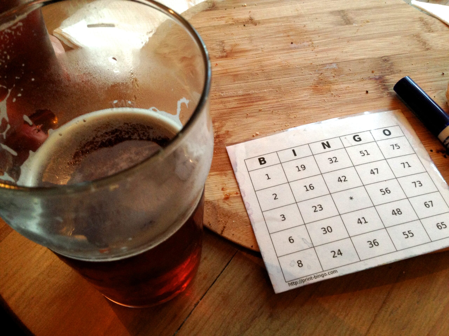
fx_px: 428
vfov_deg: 42.9
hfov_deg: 55.4
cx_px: 224
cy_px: 168
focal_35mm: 33
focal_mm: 4.12
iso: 125
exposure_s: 1/20
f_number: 2.4
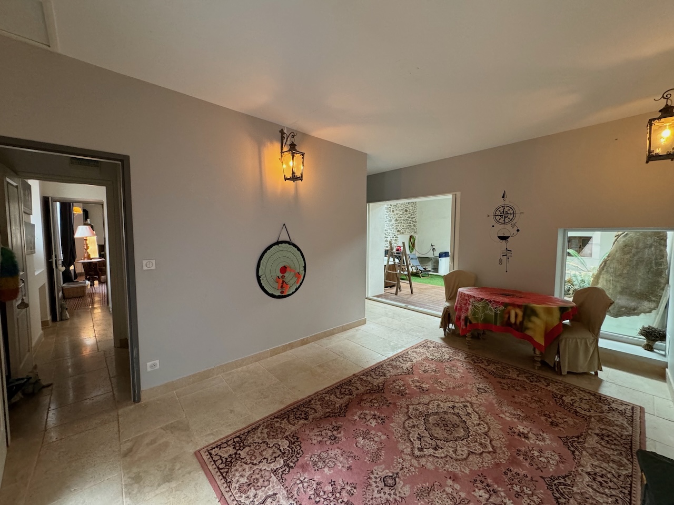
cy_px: 252
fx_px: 273
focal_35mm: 14
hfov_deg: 102.1
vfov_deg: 85.7
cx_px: 337
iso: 320
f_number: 2.2
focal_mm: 2.22
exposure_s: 1/50
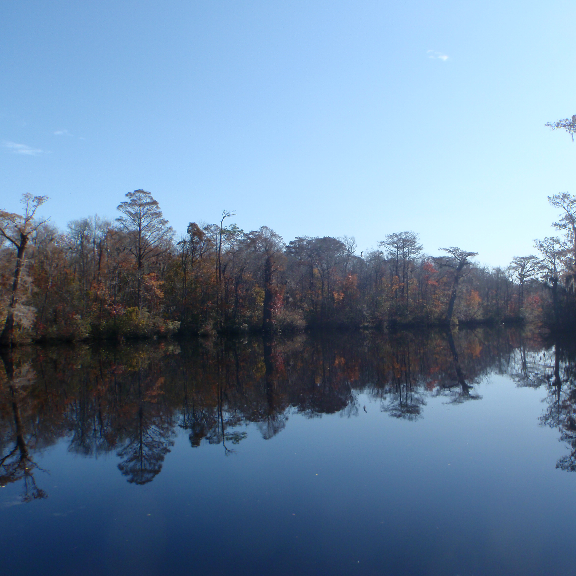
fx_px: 640
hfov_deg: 47.9
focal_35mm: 34
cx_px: 365
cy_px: 281
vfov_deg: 48.4
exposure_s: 1/320
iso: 64
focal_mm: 5
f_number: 5
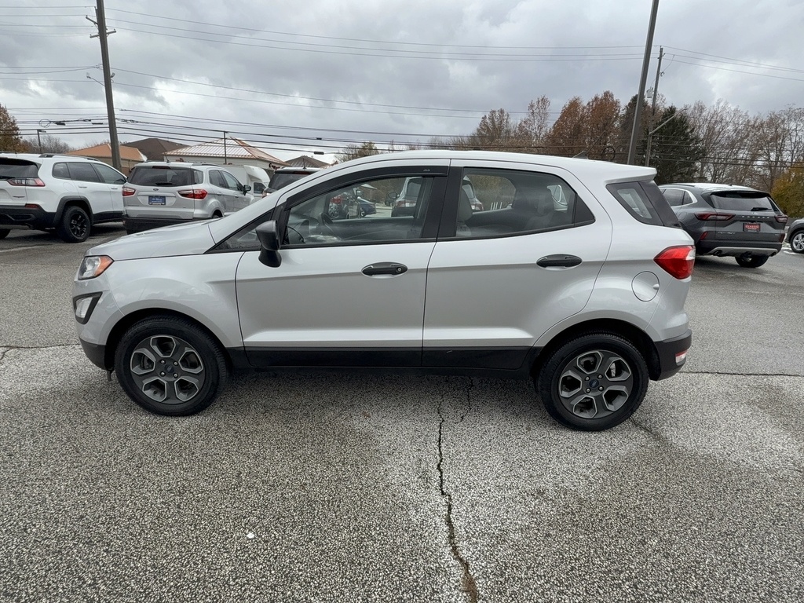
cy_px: 302
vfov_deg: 68.7
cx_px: 402
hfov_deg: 84.7
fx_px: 441
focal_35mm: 19
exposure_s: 1/225
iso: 16
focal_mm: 2.22
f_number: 2.2
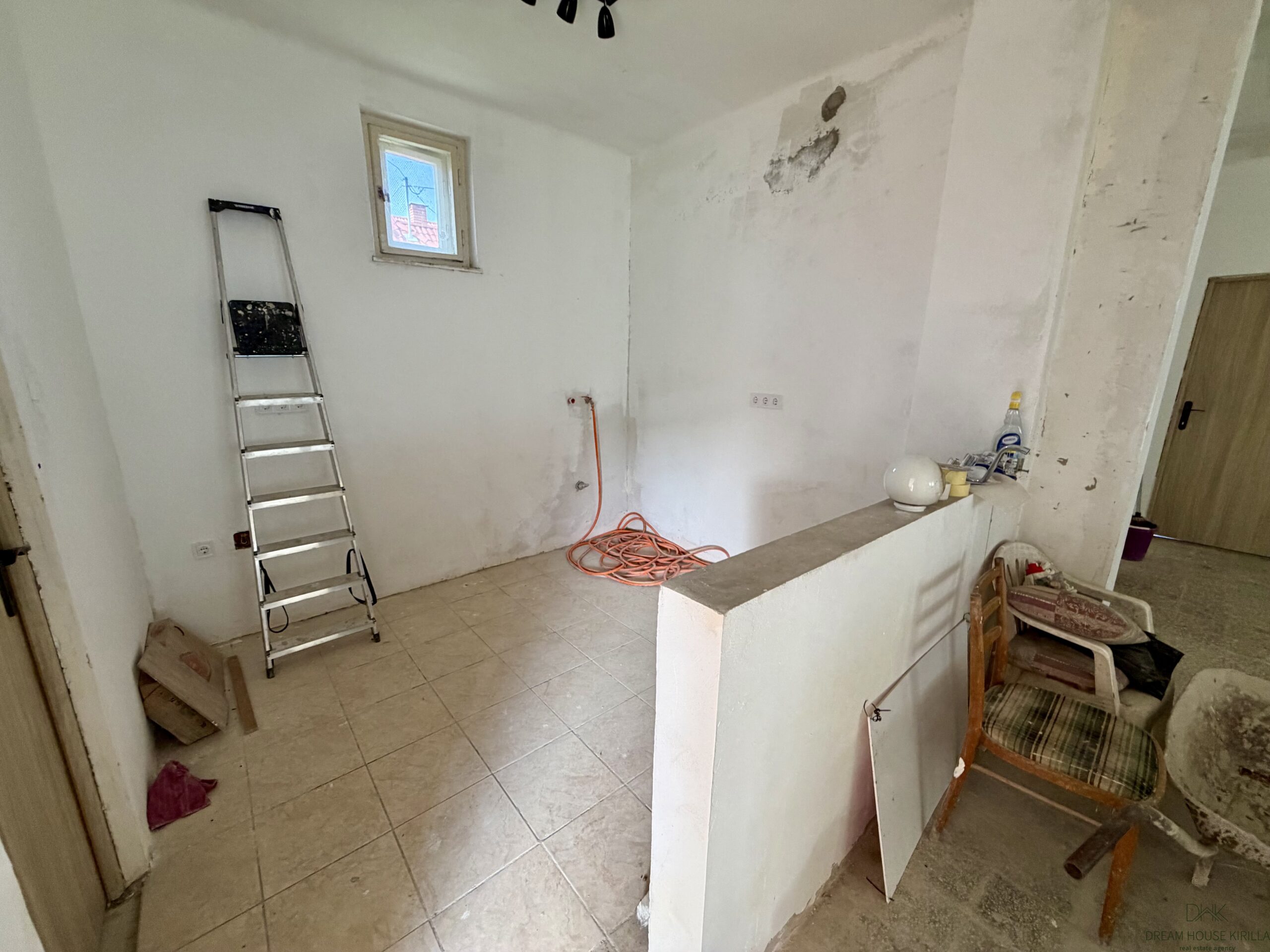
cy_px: 476
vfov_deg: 85.7
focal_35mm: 14
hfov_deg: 102.1
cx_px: 635
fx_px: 514
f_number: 2.2
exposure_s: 1/72
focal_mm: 2.22
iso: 320
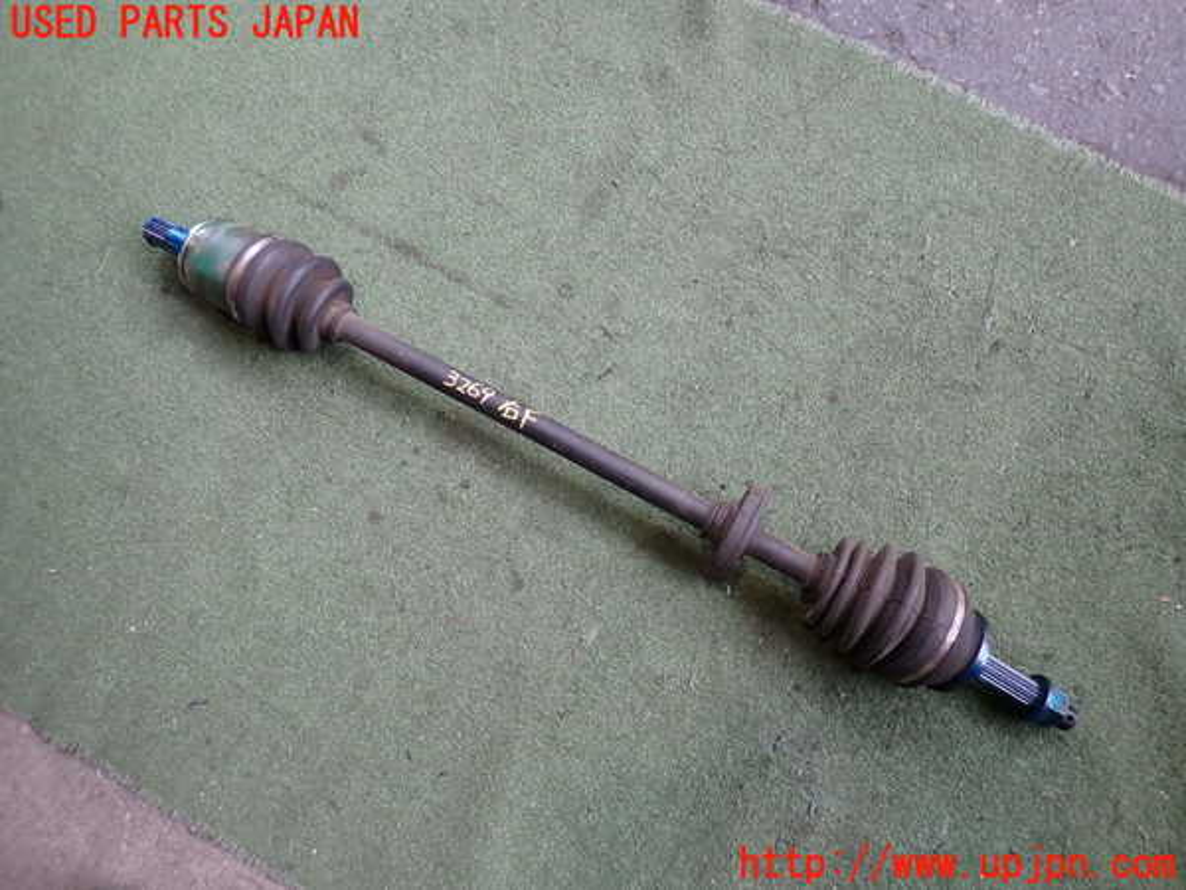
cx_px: 593
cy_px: 445
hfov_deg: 69.4
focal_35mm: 25
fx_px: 857
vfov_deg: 54.9
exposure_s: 1/125
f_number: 2
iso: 200
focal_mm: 4.5
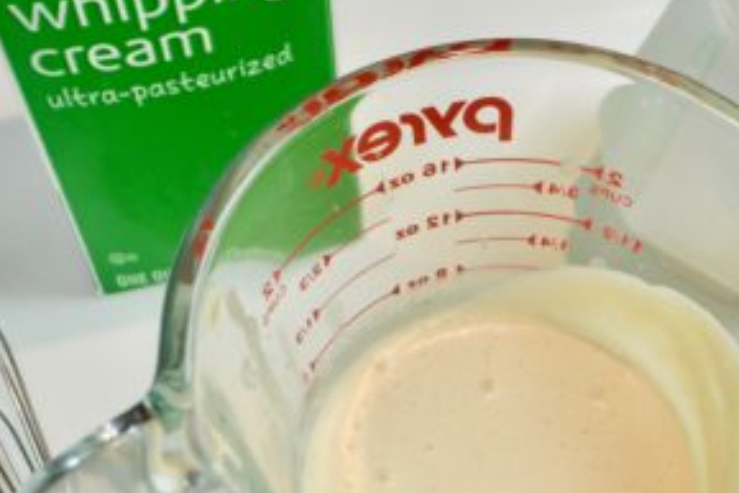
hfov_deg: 35.4
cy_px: 291
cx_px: 468
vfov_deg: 24.2
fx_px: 1150
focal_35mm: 56
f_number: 5.6
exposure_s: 1/125
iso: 280
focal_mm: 18
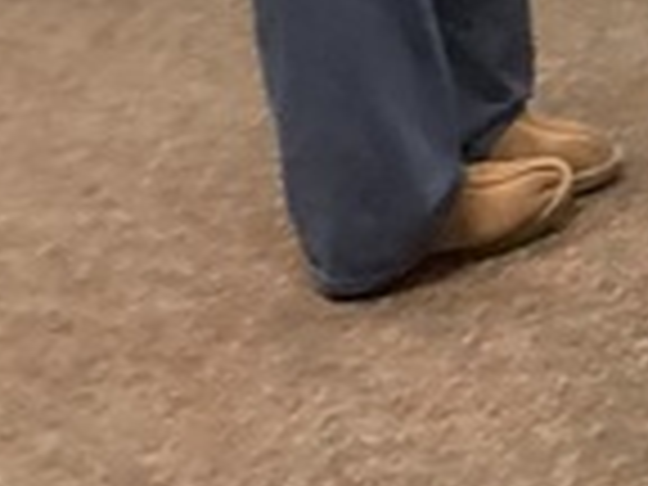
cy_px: -324
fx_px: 3220
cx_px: 1512
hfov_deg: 10.1
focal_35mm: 172
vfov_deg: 8.4
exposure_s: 1/60
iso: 320
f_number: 2.4
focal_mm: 3.3
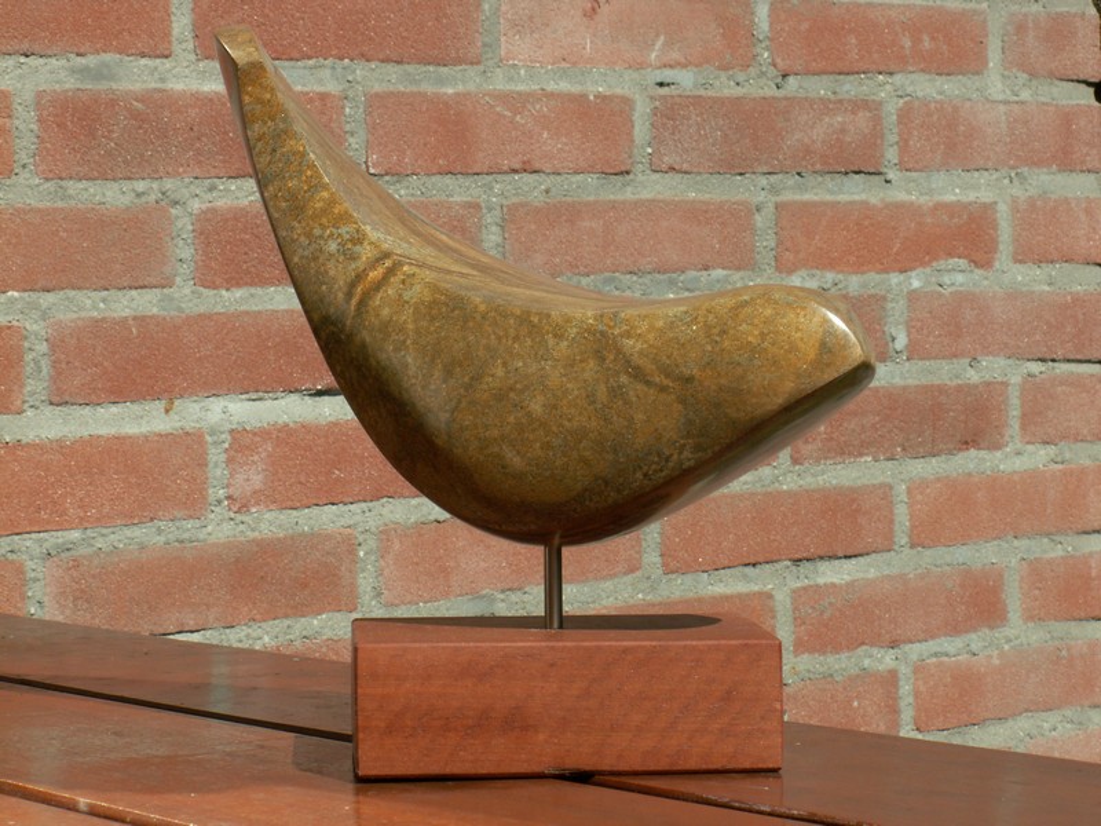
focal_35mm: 101
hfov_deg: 19.4
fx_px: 3212
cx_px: 550
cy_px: 413
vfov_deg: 14.6
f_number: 7.1
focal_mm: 16.46
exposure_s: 1/200
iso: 50
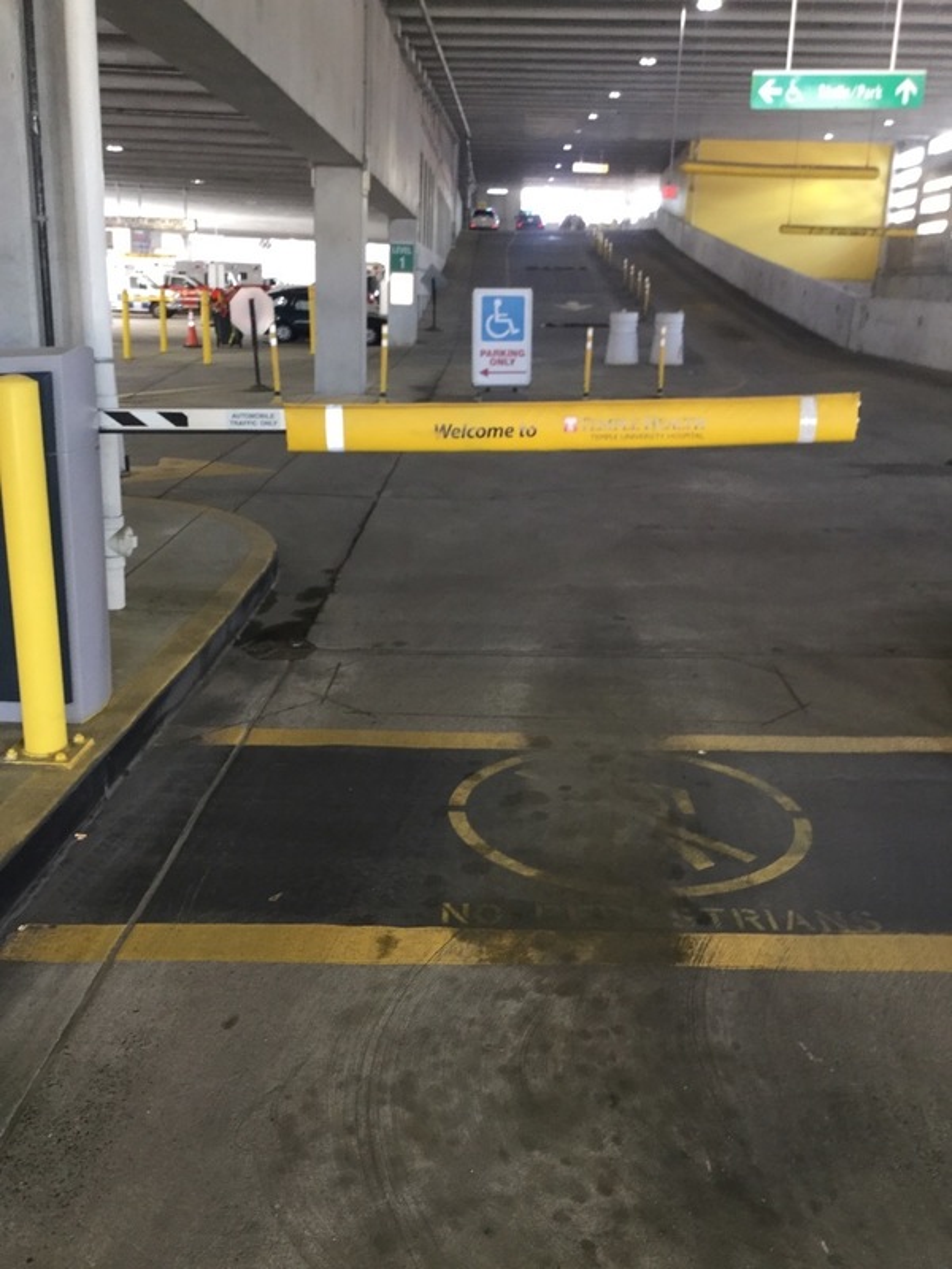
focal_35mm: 31
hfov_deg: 45.4
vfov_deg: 58.4
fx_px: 1137
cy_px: 634
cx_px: 476
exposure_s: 1/30
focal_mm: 3.3
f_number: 2.4
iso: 64
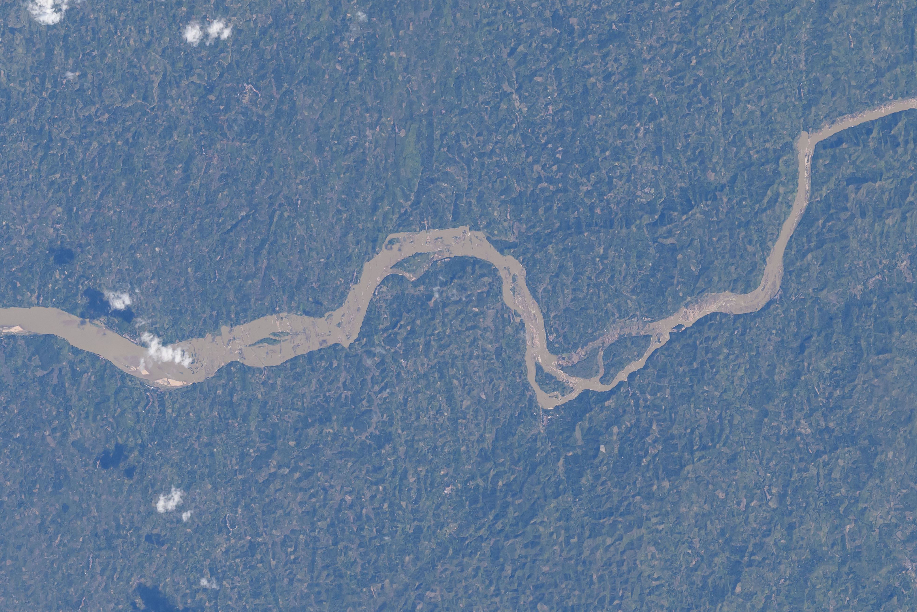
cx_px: 17
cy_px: 371
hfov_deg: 2.4
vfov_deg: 1.6
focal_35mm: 847
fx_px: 21572
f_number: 7.1
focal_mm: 400
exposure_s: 1/2000
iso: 640
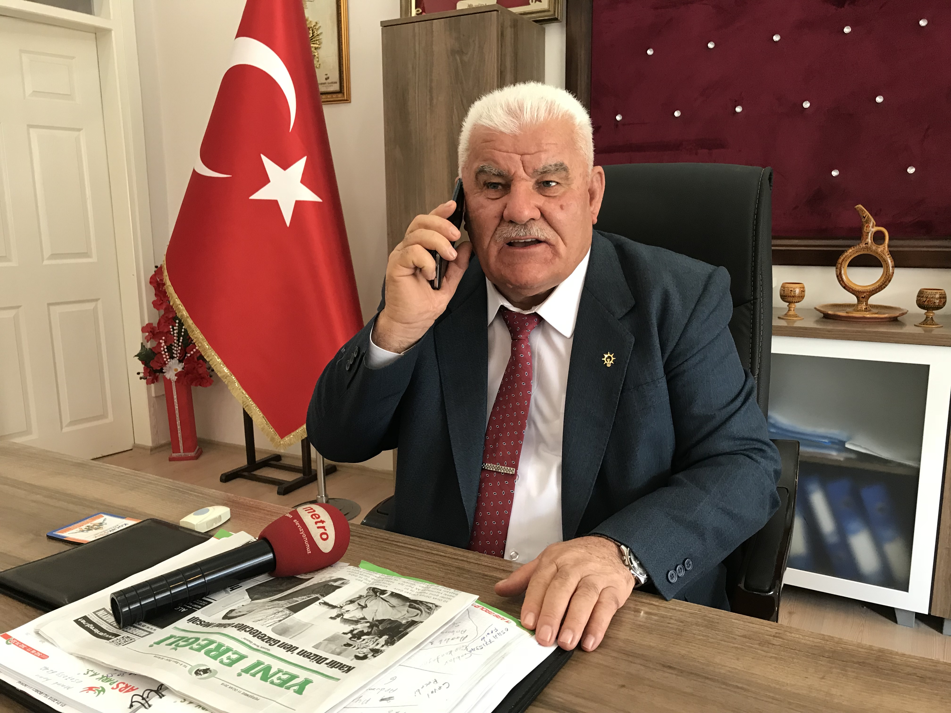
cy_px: 356
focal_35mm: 28
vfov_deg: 49.7
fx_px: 769
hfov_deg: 63.4
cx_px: 476
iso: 50
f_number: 1.8
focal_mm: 3.99
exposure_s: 1/17
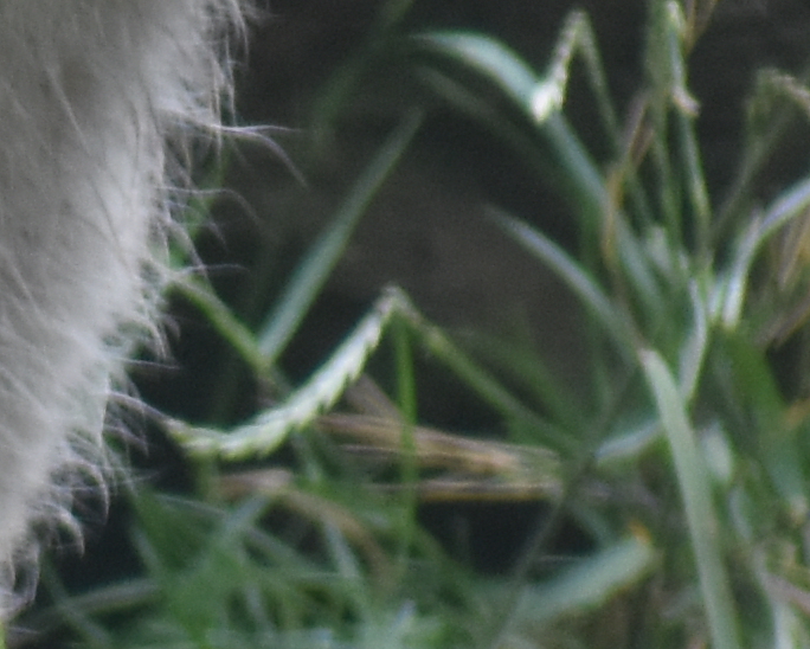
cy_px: 143
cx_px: -12
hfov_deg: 0.5
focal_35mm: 3702
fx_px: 88798
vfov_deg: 0.4
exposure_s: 1/320
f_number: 6.3
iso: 800
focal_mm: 300
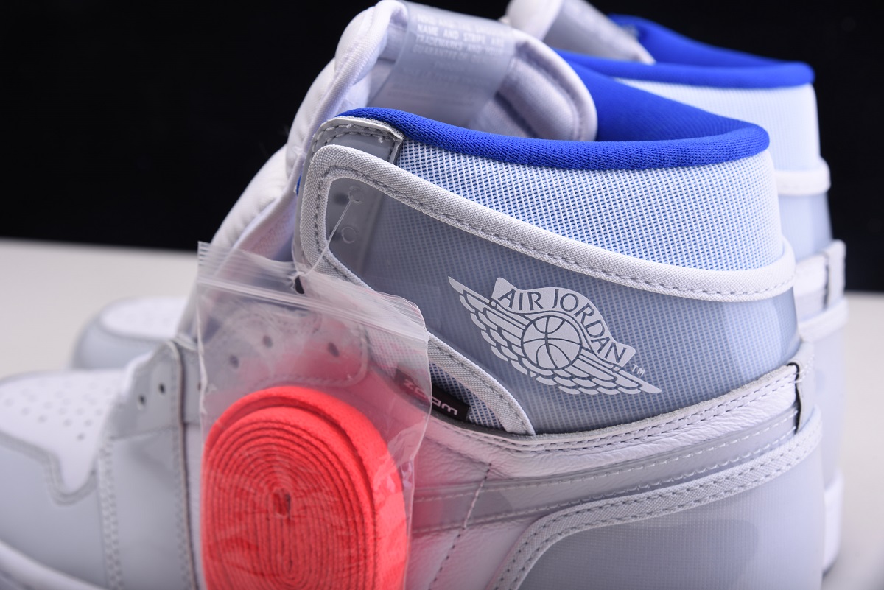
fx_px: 1719
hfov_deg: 28.8
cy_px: 295
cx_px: 442
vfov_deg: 19.5
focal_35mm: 70
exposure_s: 1/200
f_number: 11
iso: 100
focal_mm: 70
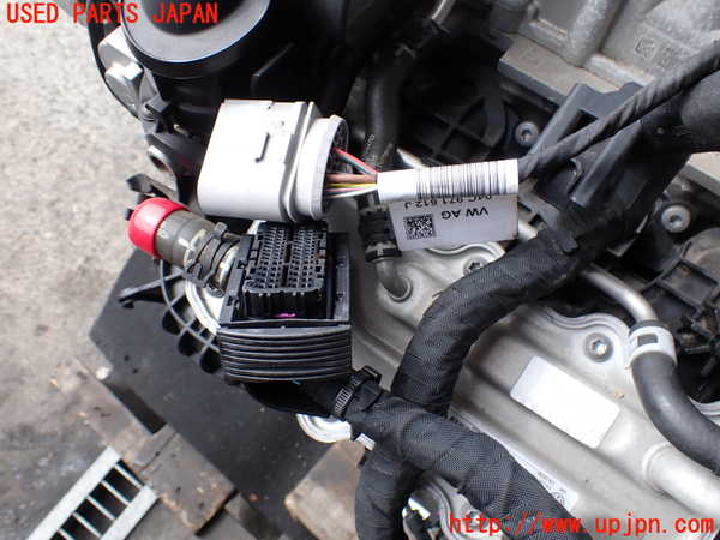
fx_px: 624
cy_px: 270
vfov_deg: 46.8
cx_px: 360
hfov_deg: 60.0
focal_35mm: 30
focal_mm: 5.4
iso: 100
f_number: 3.2
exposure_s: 1/320
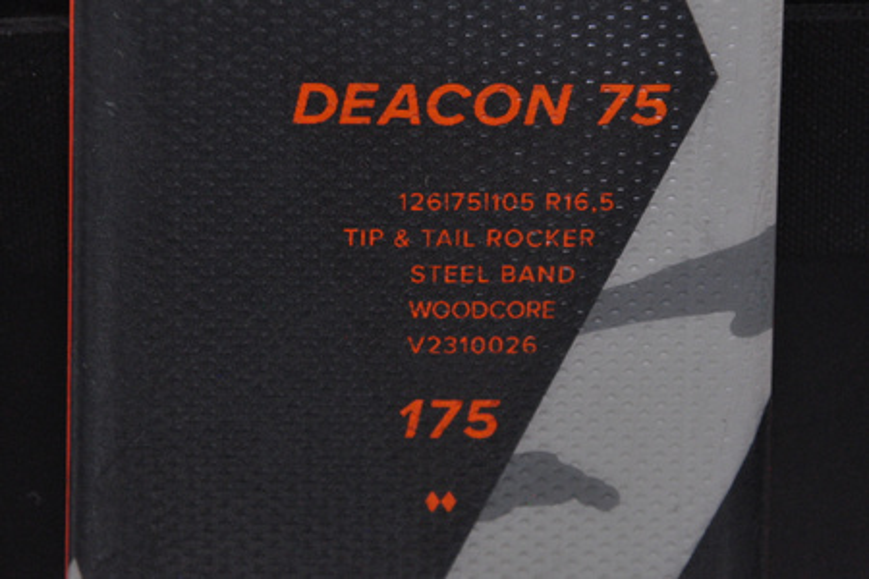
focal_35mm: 158
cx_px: 434
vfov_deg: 8.7
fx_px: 3802
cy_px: 290
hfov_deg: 13.0
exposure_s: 1/125
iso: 3200
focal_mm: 105
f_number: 8
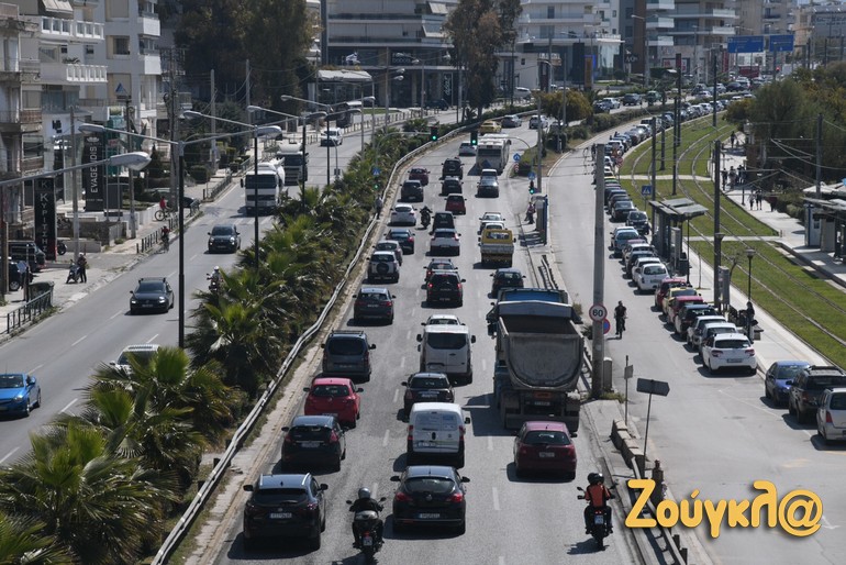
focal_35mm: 120
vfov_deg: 11.4
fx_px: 2821
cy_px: 282
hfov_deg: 17.1
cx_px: 423
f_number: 16
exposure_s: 1/320
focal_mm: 120
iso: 320
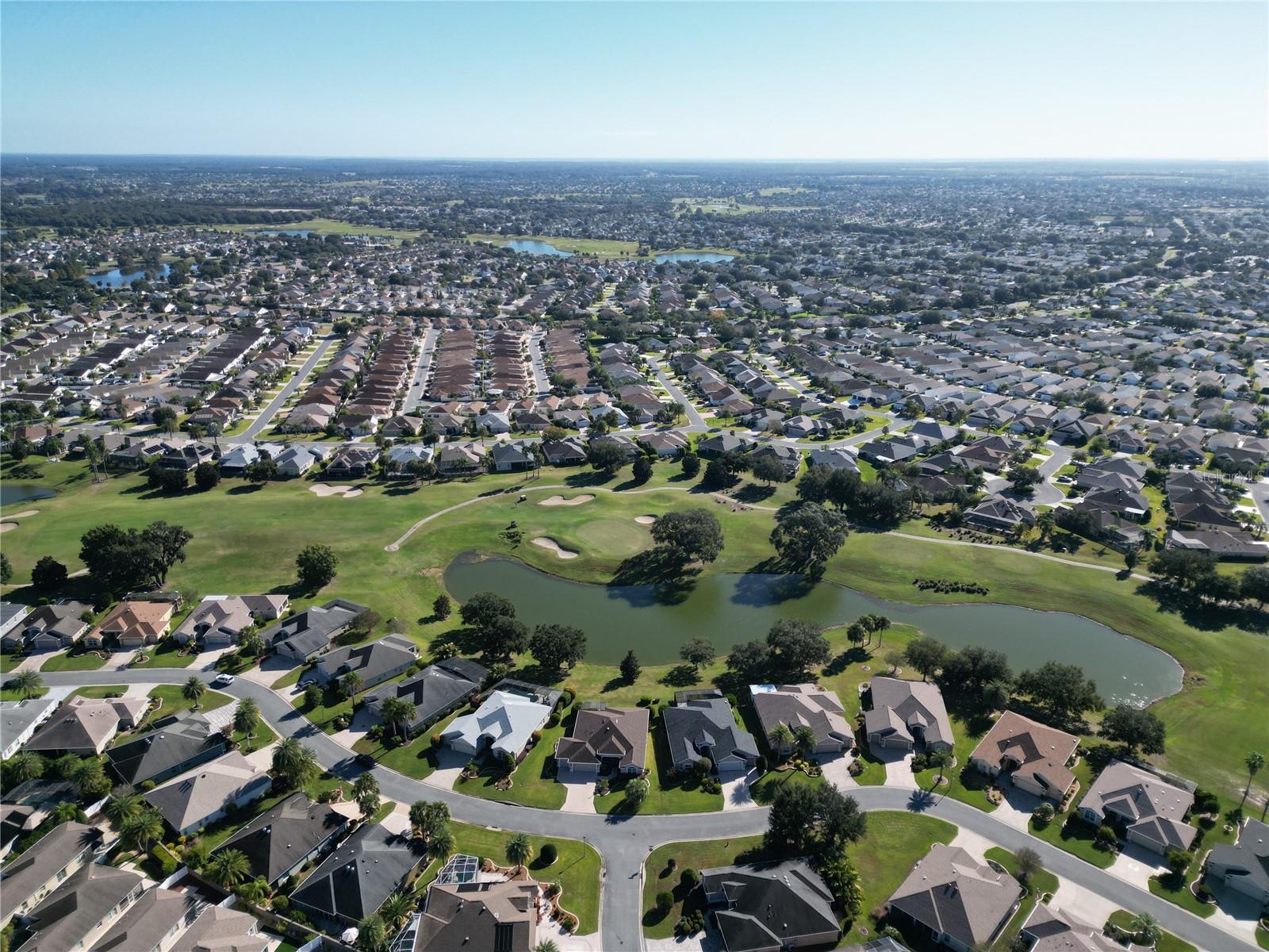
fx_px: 880
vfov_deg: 56.8
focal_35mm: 24
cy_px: 476
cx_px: 634
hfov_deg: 71.6
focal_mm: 6.72
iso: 200
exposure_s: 1/3200
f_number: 1.7
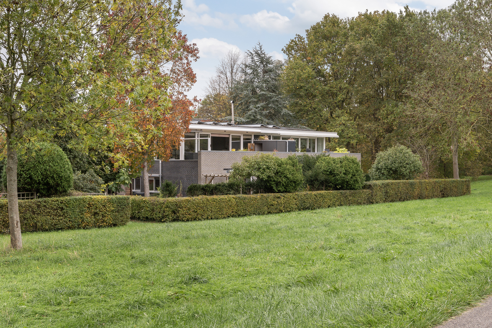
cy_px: 164
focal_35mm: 45
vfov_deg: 29.9
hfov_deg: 43.6
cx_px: 246
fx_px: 615
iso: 400
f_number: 10
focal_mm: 30
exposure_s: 1/40
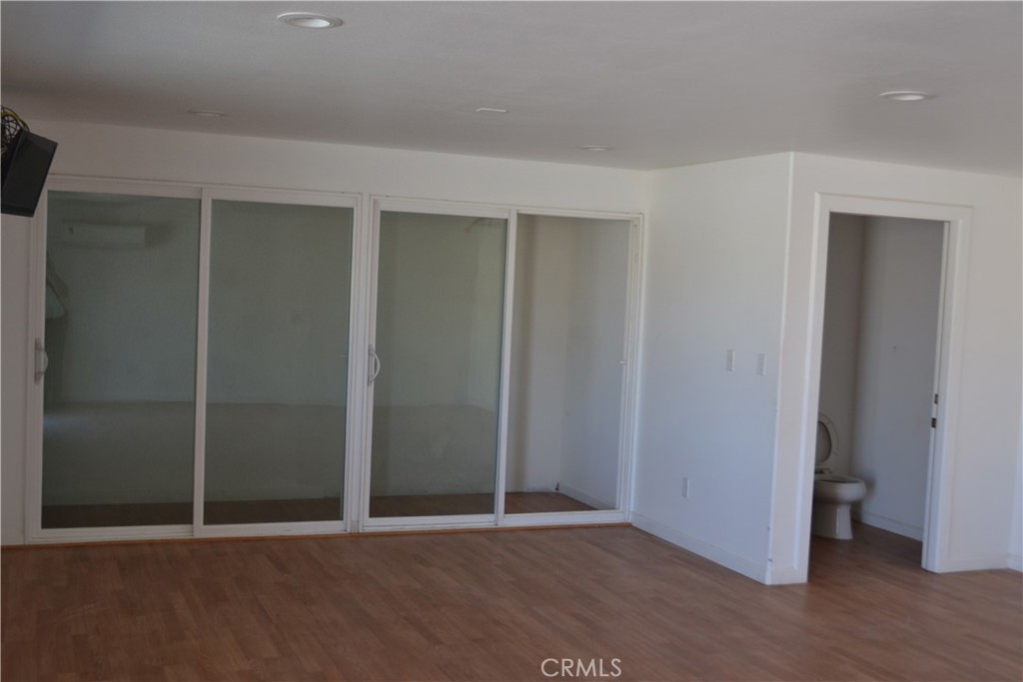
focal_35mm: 39
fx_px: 1108
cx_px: 512
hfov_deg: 49.5
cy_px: 341
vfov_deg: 34.2
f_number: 4.2
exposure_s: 1/50
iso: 400
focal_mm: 26
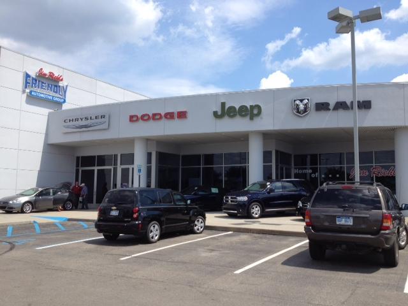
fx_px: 413
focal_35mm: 35
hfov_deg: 52.6
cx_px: 204
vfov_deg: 40.7
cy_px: 153
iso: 64
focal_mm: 4.28
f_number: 2.4
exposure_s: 1/1493
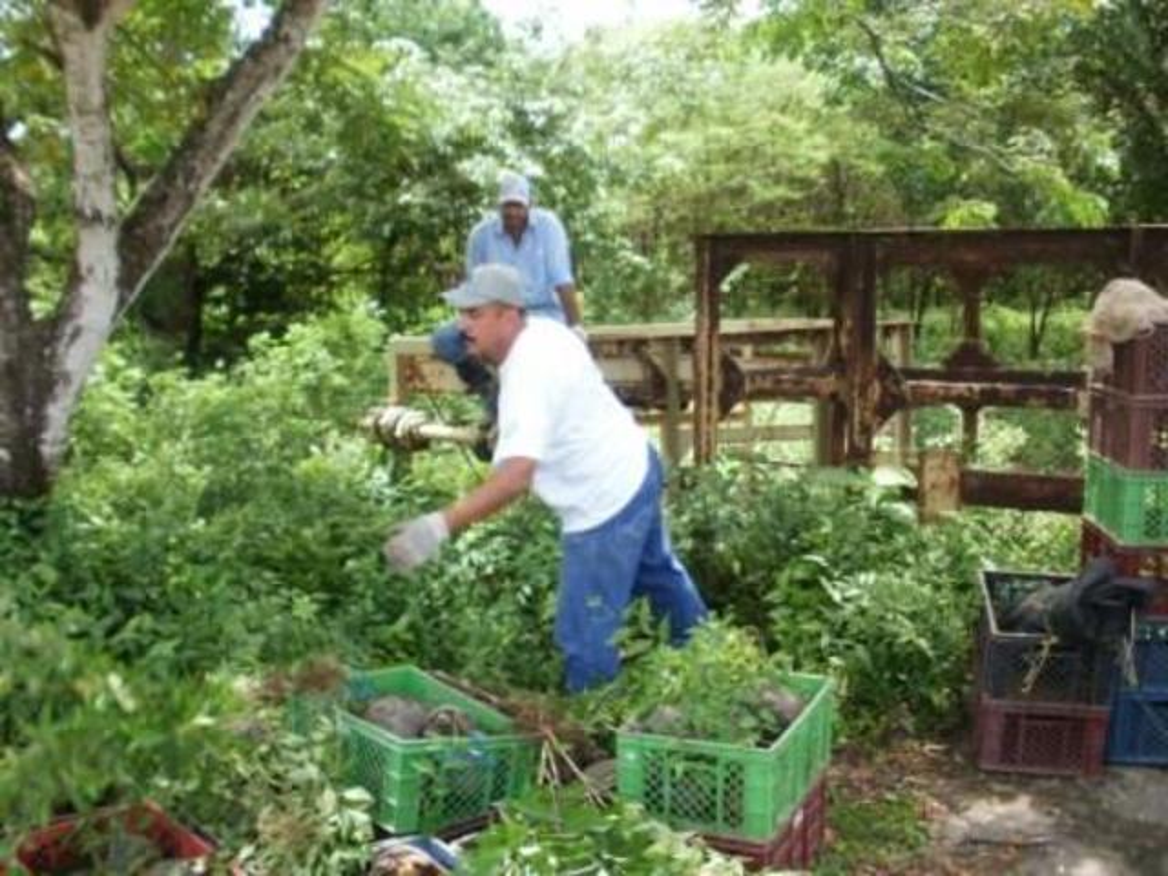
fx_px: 1215
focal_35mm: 36
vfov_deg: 39.7
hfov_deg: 51.4
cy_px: 438
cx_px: 584
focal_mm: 6.3
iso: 100
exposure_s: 1/160
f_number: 3.5
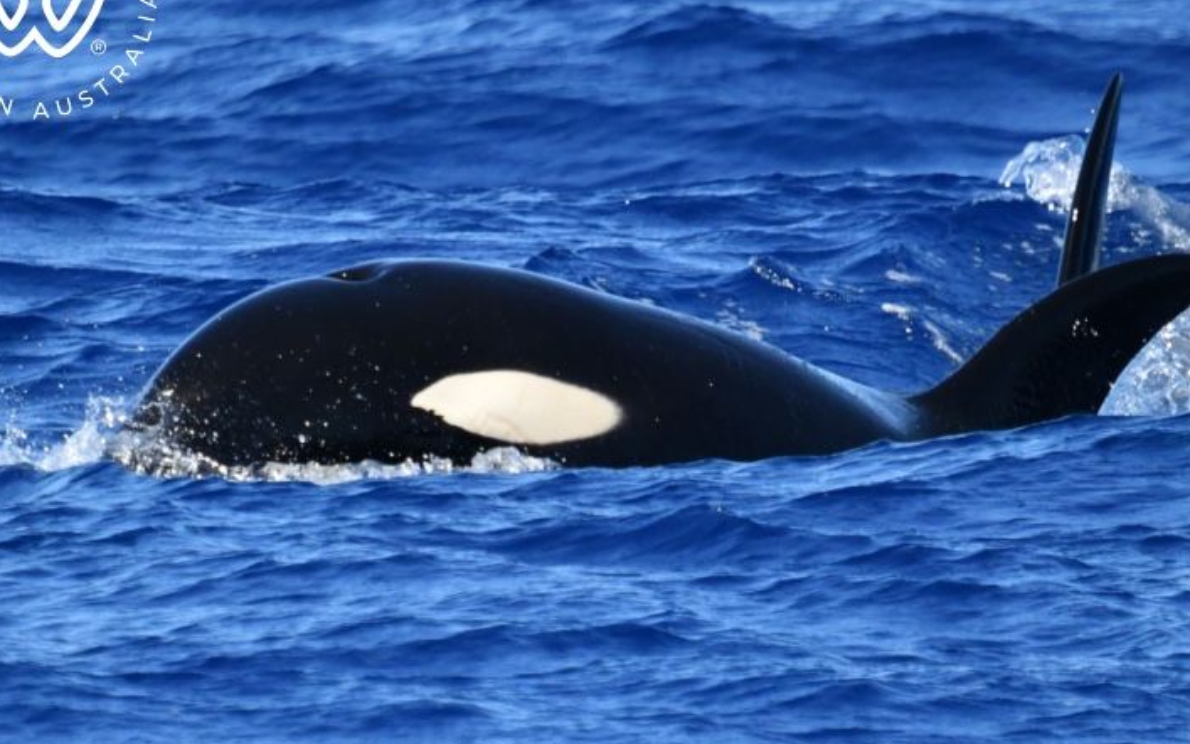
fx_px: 22444
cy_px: 312
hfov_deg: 3.0
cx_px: 582
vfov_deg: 1.9
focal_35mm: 692
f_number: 6.3
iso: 2000
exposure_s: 1/8000
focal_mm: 600
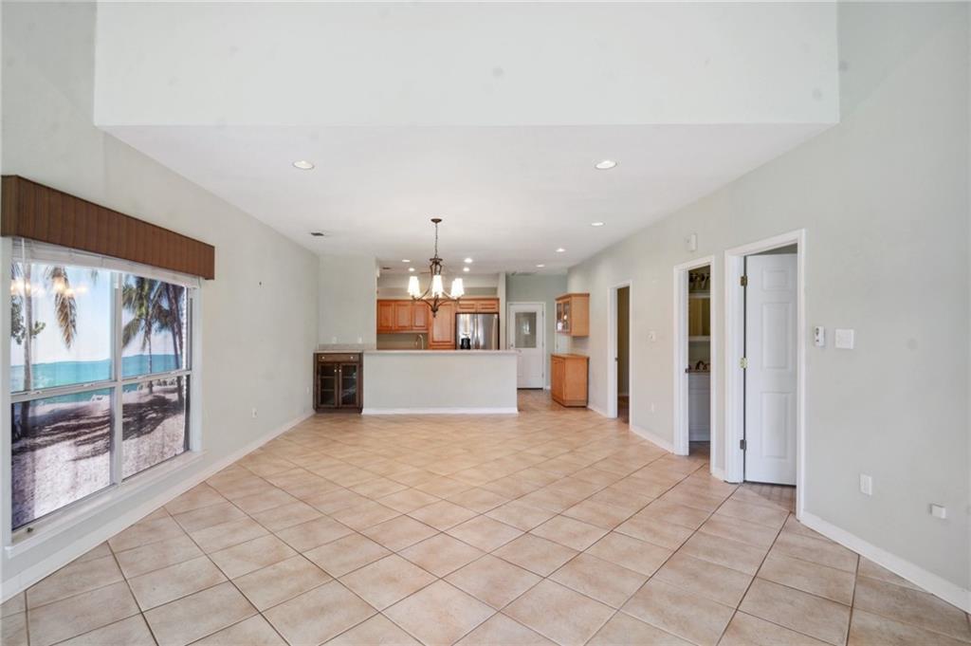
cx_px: 486
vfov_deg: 77.2
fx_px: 404
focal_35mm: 15
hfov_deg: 100.4
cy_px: 323
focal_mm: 10
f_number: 11
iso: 200
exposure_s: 1/5
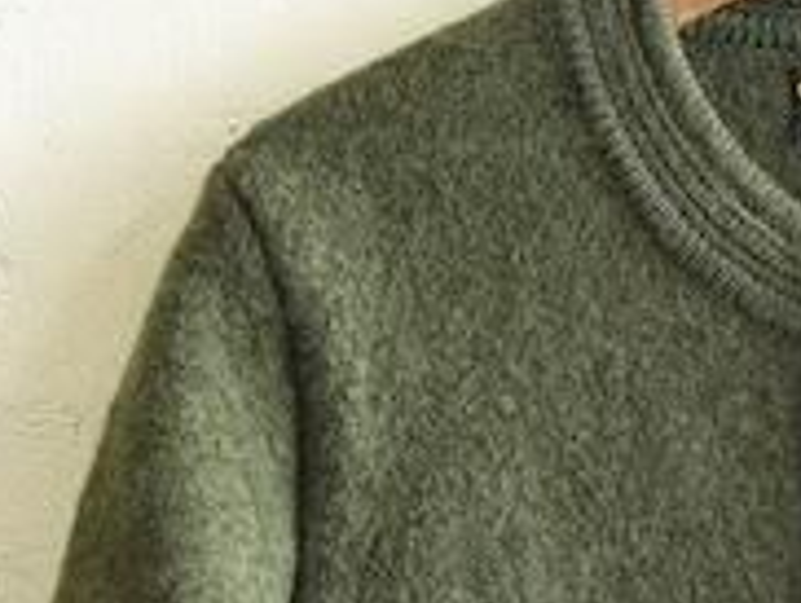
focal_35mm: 135
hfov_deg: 14.3
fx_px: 3128
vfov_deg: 10.6
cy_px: 929
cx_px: 867
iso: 1600
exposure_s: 1/80
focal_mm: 34
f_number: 6.3
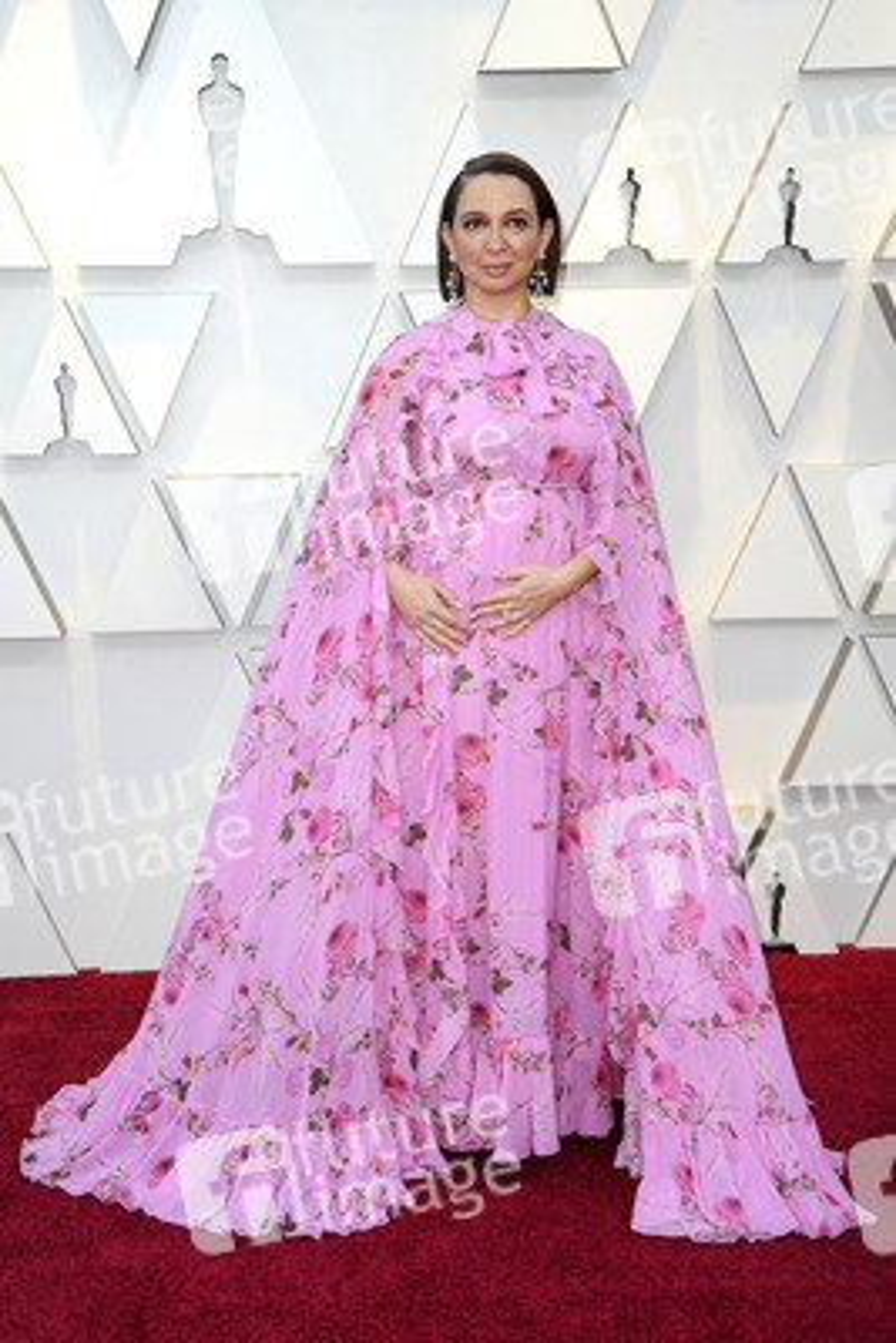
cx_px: 448
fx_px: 2051
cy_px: 672
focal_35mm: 55
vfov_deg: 36.2
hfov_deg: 24.6
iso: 800
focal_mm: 55
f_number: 8
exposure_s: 1/250
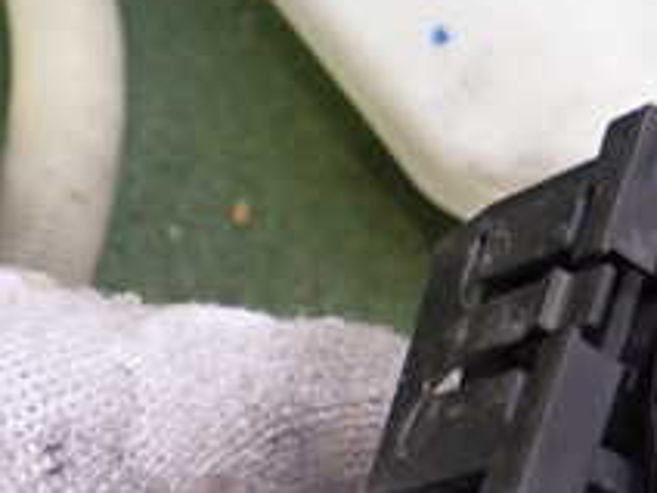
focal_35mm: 85
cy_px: 257
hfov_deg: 21.1
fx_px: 1613
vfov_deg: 17.4
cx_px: 827
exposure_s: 1/125
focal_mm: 5.4
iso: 400
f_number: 2.3
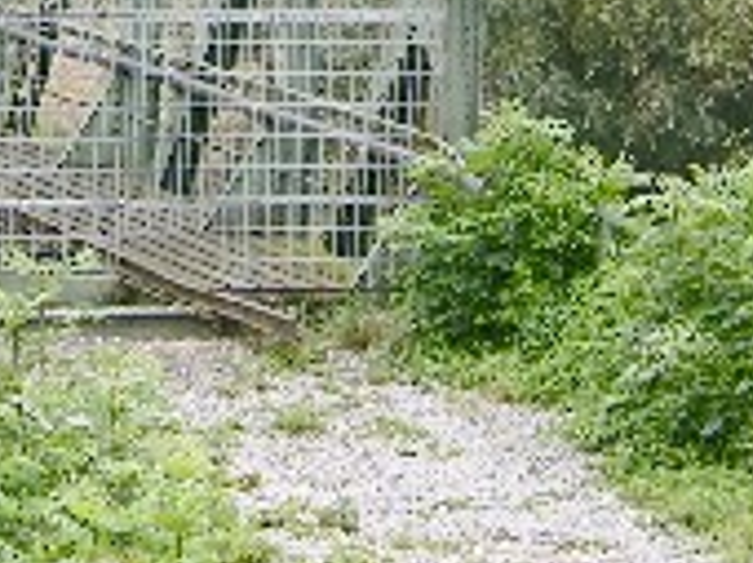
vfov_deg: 5.7
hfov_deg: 7.6
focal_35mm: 256
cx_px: -290
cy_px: -231
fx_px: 5561
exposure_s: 1/44.5
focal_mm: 18.8
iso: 50
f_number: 4.7
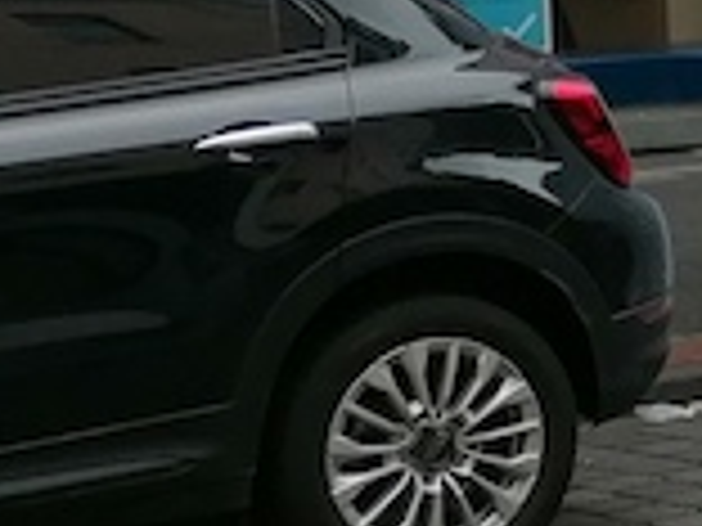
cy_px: 49
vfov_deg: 8.4
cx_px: 1971
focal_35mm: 177
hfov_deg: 9.3
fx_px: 3589
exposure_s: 1/345
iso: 50
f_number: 1.8
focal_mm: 4.75
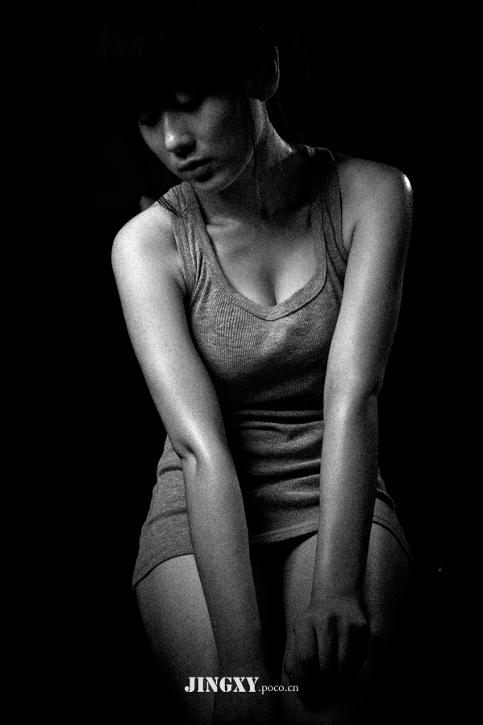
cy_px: 362
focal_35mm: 35
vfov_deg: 54.5
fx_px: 705
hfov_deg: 37.8
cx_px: 242
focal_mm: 35
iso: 200
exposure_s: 1/160
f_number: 8
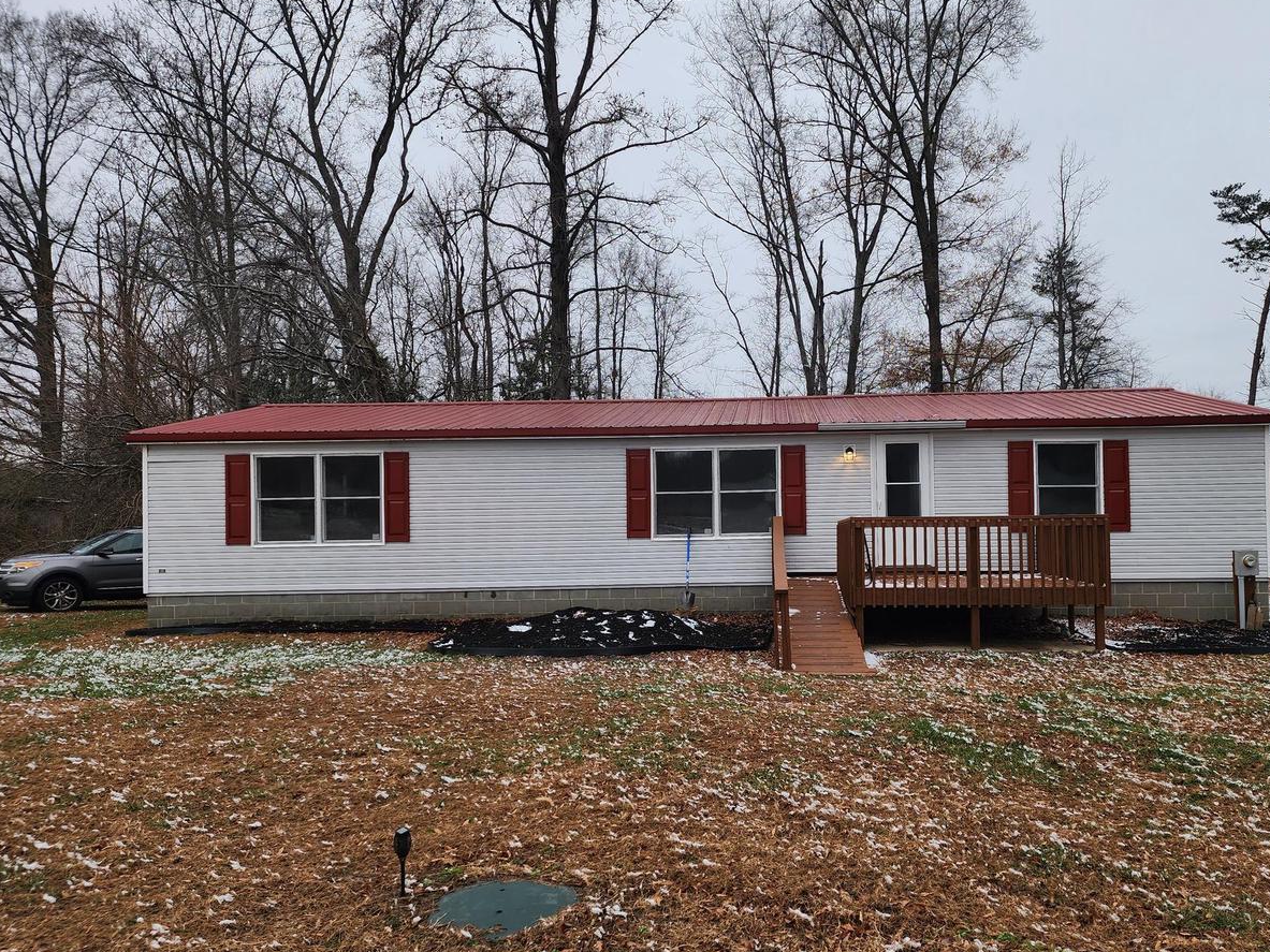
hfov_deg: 63.1
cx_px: 736
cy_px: 486
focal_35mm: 28
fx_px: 1027
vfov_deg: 49.7
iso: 25
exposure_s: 1/180
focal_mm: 6.4
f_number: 1.8
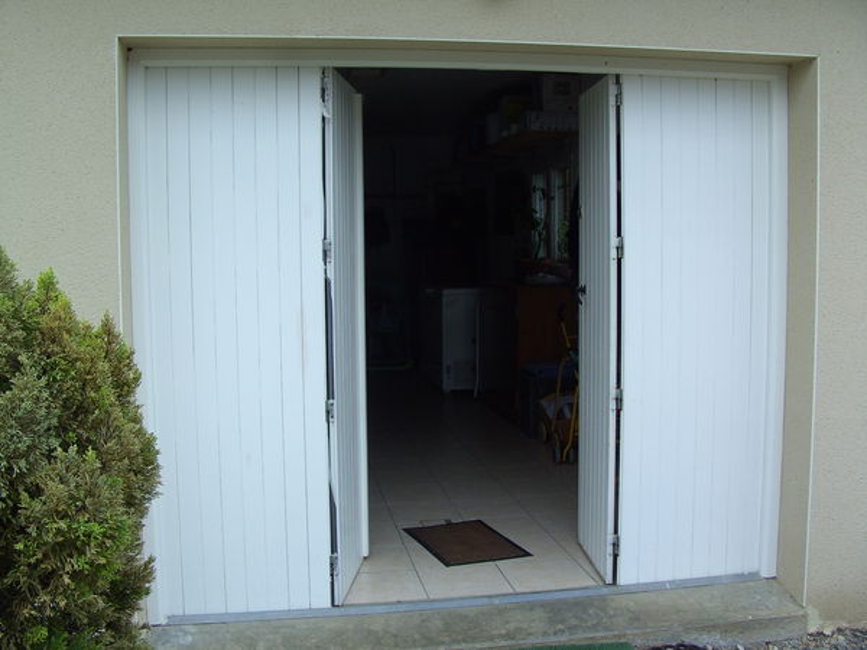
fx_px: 927
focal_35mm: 37
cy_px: 325
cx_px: 434
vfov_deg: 38.7
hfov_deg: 50.1
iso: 64
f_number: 4
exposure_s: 1/64
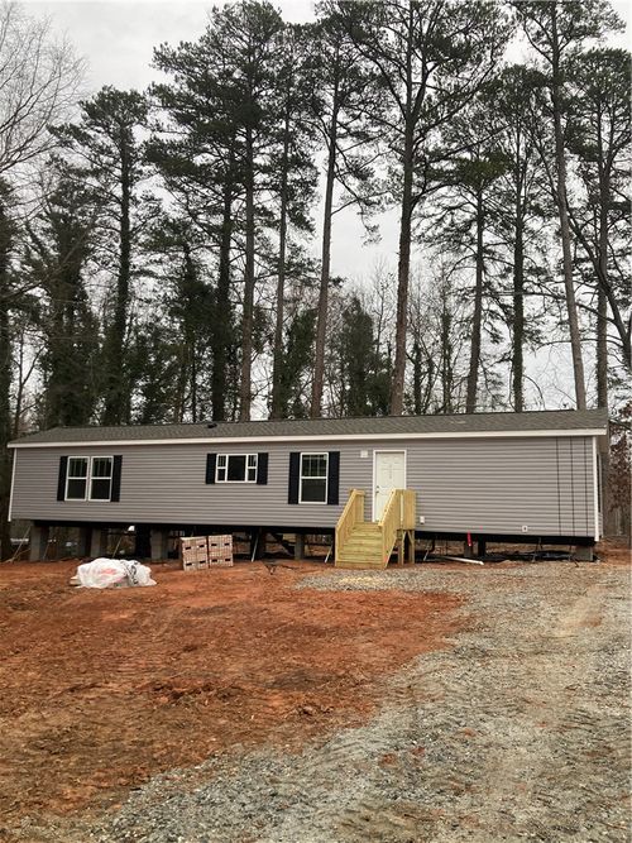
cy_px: 422
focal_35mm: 28
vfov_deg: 63.5
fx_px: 682
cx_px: 316
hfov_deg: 49.7
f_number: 1.8
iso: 80
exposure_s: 1/121
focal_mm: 3.99
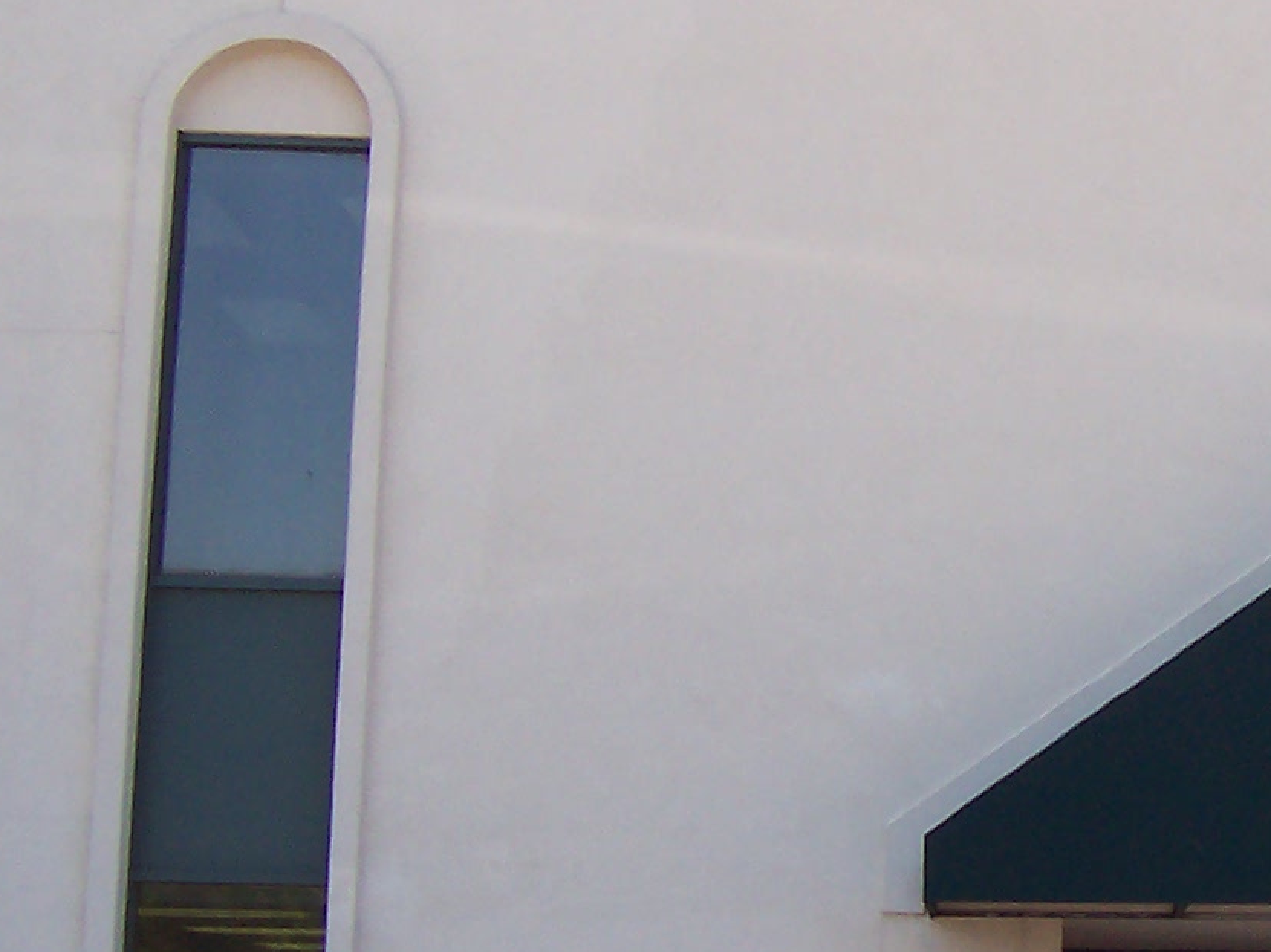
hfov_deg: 21.0
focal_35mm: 88
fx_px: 3231
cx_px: 1433
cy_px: 570
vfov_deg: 16.8
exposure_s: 1/250
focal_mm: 5.6
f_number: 4
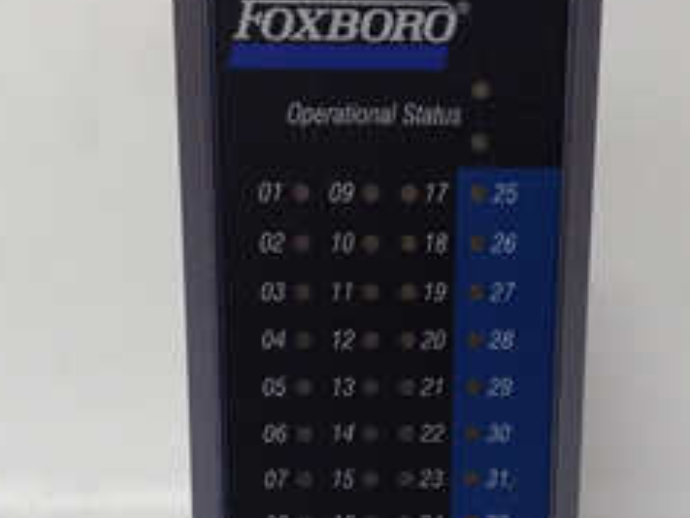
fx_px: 1137
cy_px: 339
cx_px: 408
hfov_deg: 33.7
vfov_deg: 25.6
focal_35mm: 57
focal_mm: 3.79
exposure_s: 1/33
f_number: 2
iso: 188
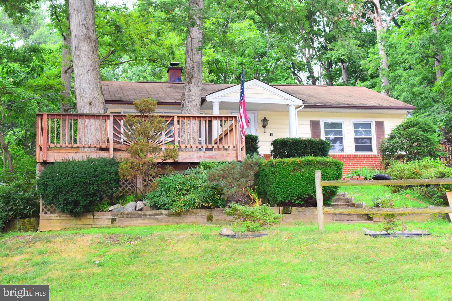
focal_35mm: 52
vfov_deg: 25.8
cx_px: 226
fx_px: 659
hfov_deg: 37.9
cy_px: 150
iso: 800
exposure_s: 1/125
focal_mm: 35
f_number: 5
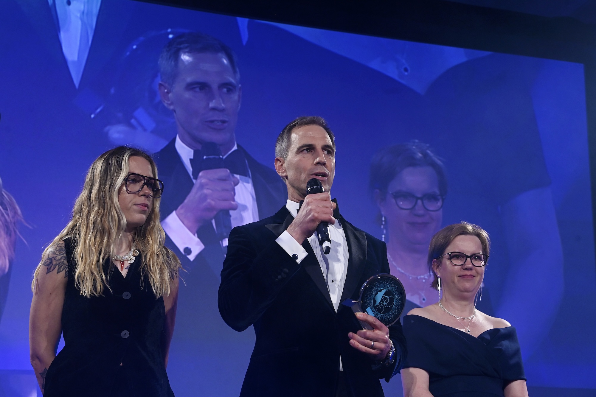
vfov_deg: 17.1
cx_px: 298
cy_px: 198
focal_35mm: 80
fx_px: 1324
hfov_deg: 25.4
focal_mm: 80
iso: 2000
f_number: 5.6
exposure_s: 1/160
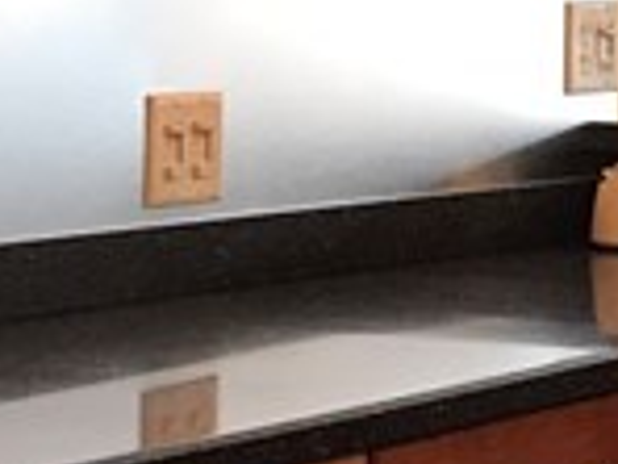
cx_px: 1399
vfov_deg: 7.6
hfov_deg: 9.3
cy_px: 125
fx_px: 3463
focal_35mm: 194
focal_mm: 3.99
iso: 40
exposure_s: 1/24
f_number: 1.8
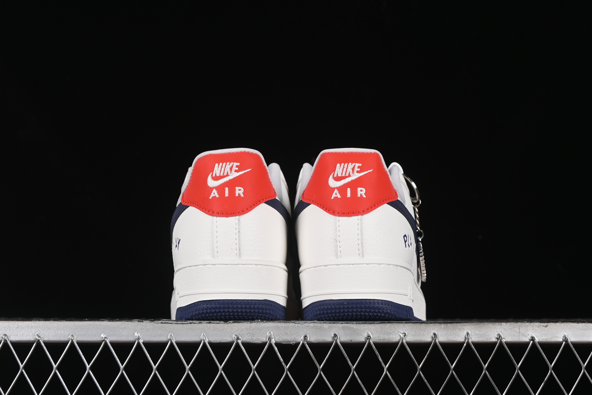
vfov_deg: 18.2
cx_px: 296
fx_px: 1233
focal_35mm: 75
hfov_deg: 27.0
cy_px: 198
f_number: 8
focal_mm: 50
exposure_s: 1/80
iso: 160
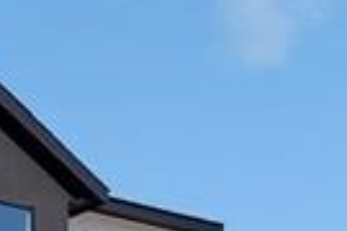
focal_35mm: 144
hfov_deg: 14.2
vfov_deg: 8.4
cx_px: 224
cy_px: 617
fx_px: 1388
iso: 640
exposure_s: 1/400
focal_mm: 19
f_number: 9
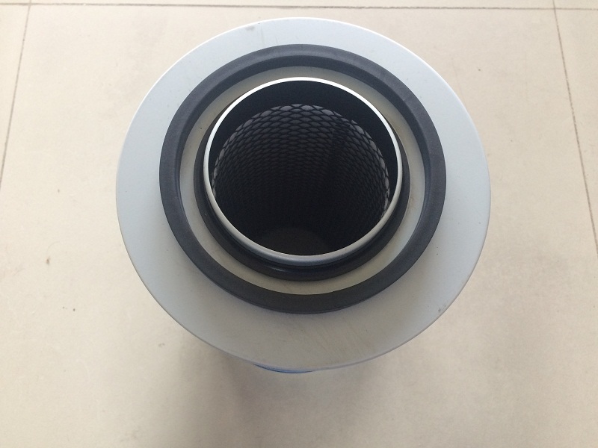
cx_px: 299
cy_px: 224
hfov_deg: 61.7
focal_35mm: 29
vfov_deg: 48.2
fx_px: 501
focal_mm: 4.15
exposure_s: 1/33
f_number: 2.2
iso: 80
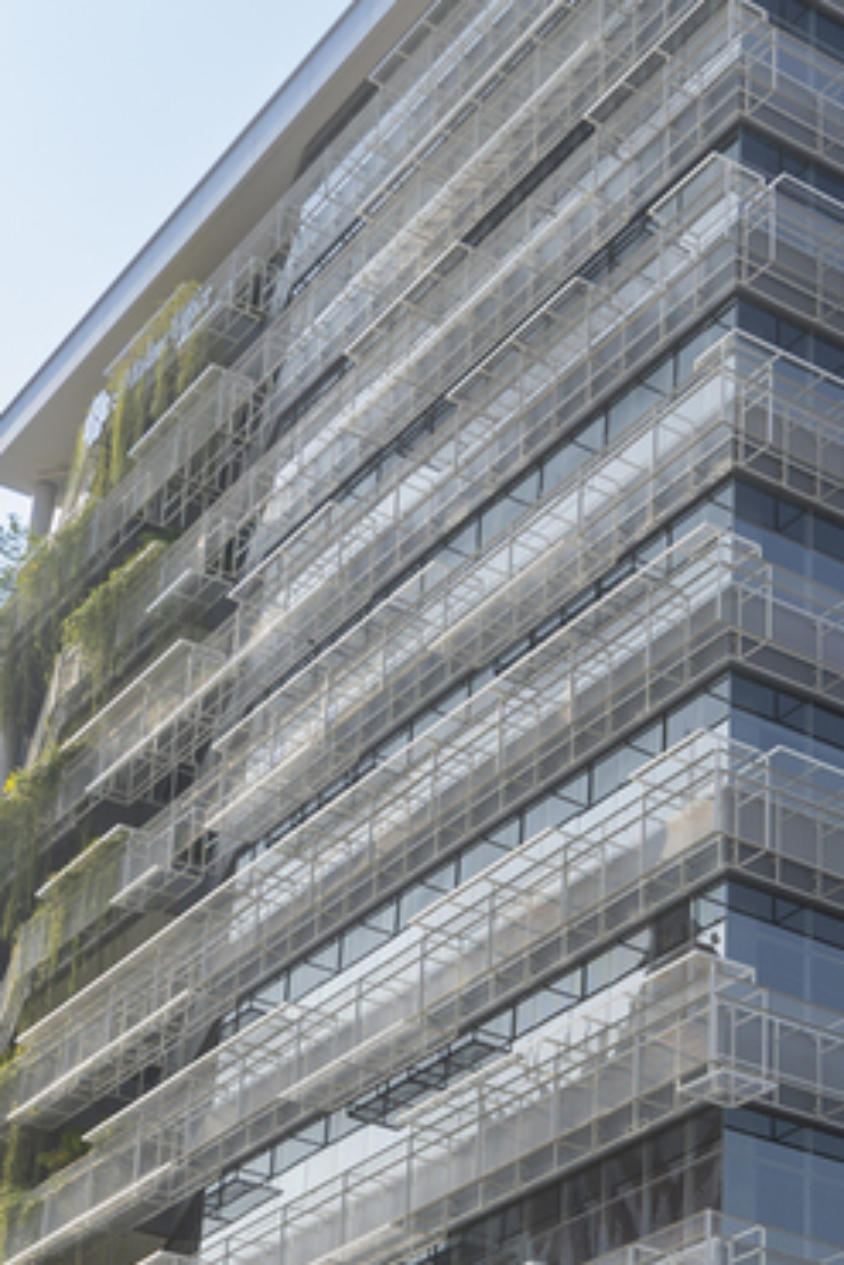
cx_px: 656
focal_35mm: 76
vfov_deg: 26.2
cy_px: 1014
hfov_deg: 17.8
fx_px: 2670
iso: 100
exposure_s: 1/500
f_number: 4
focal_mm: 25
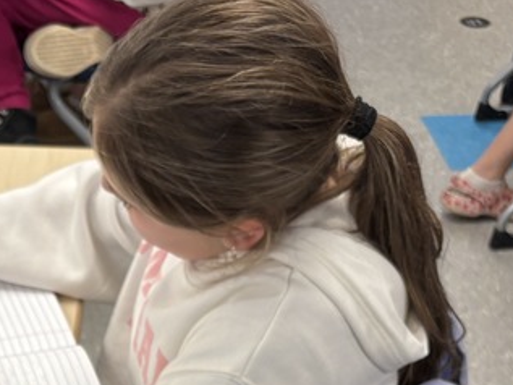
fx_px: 1245
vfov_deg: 16.0
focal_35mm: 84
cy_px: 589
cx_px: 16
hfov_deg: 22.5
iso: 64
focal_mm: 5.96
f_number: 1.6
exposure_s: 1/90
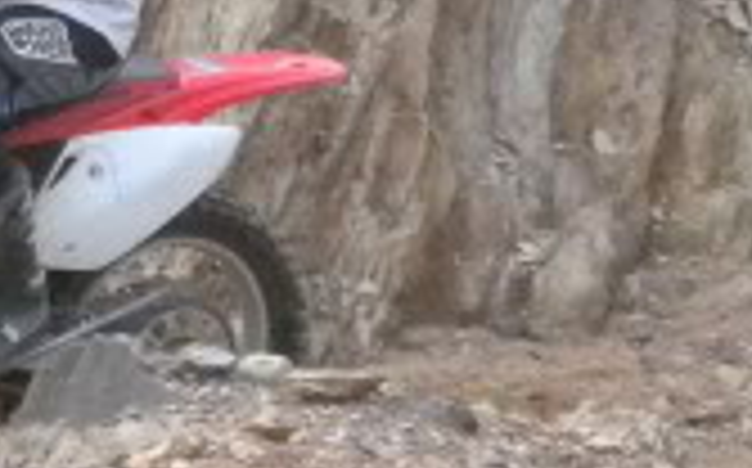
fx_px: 7493
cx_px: -374
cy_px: 184
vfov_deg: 3.6
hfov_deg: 5.7
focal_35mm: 366
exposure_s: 1/480
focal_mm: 12.7
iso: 400
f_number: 5
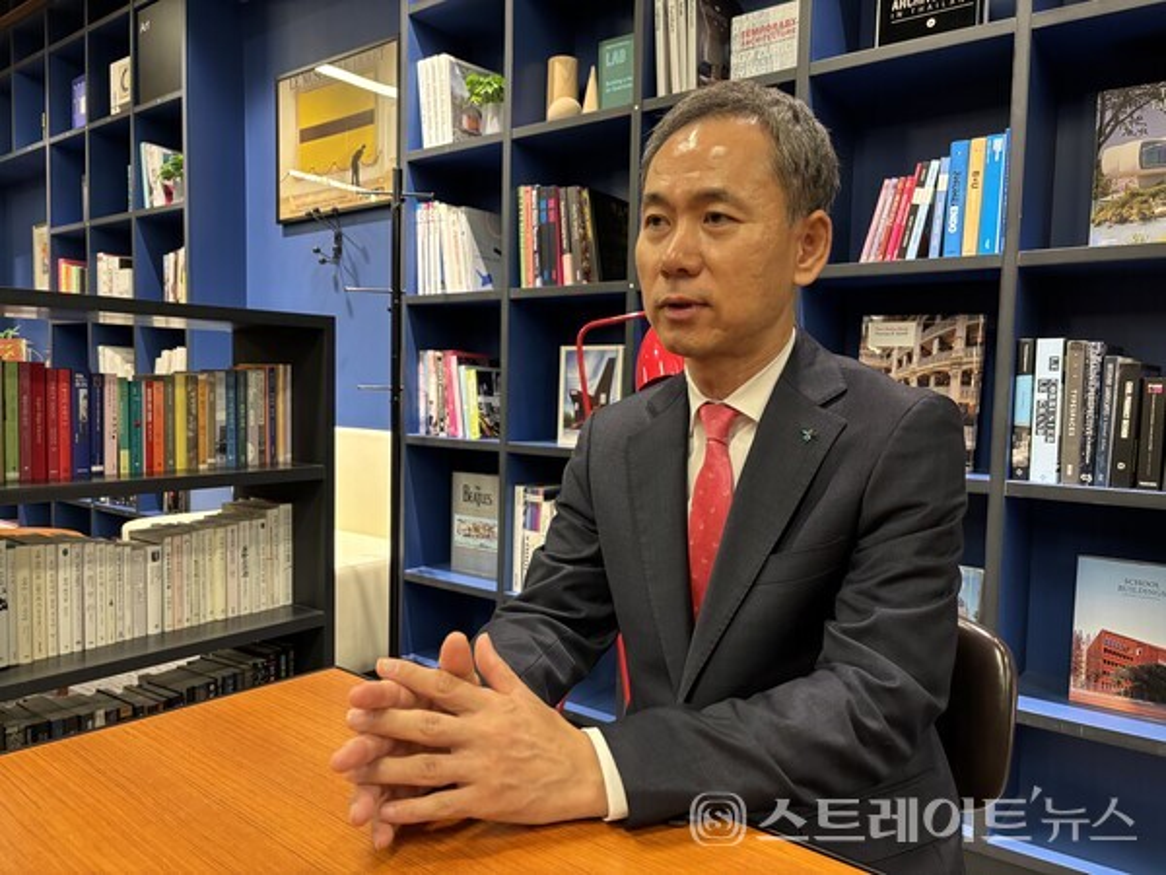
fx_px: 876
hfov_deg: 67.3
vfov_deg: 53.1
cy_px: 438
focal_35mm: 26
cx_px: 583
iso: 400
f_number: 1.6
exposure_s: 1/40
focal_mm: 5.96
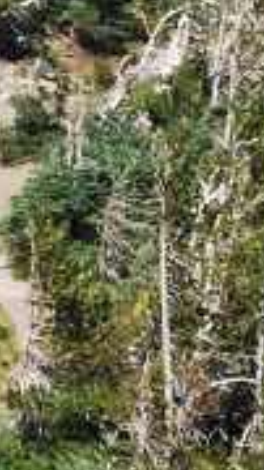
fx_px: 2631
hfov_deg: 4.8
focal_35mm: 211
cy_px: -131
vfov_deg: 10.0
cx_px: -1014
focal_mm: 4.15
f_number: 2.2
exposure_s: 1/1130
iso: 32
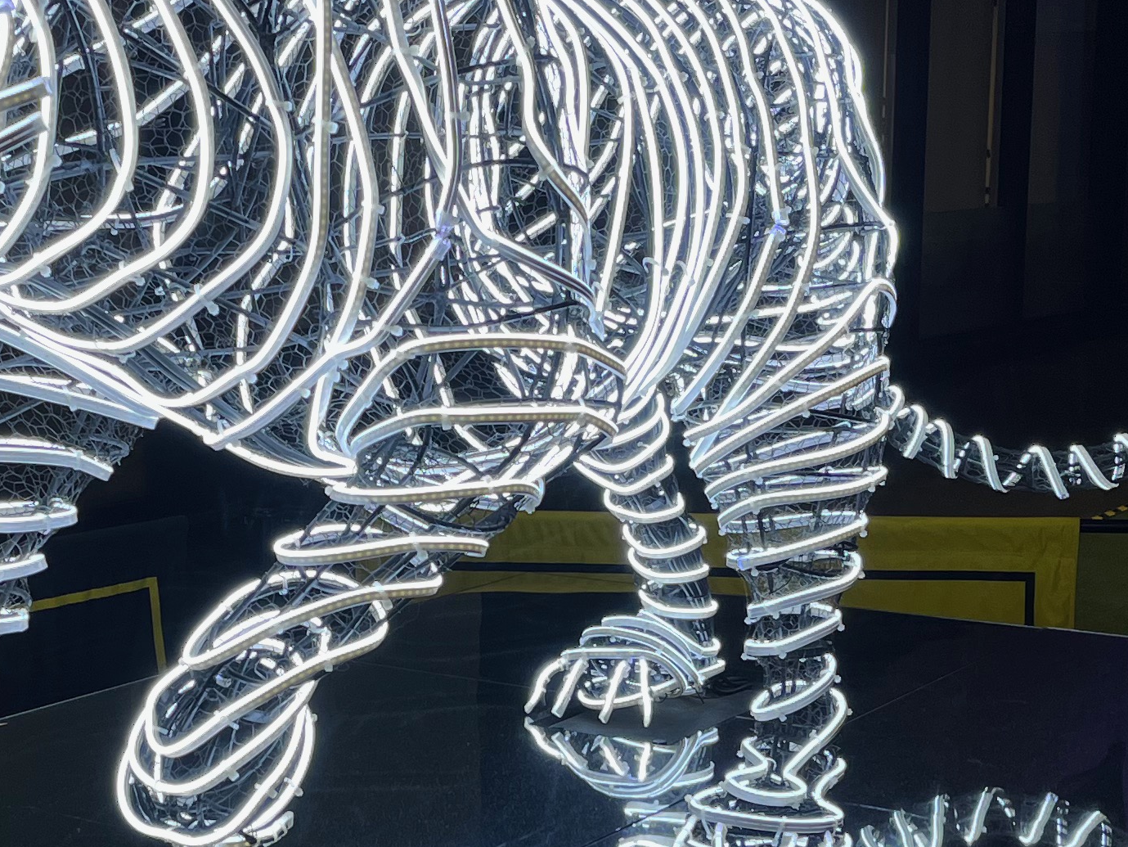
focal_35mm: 76
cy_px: 602
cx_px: 429
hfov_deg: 25.6
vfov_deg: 19.3
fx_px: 2477
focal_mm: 5.1
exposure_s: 1/175
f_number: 1.6
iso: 40
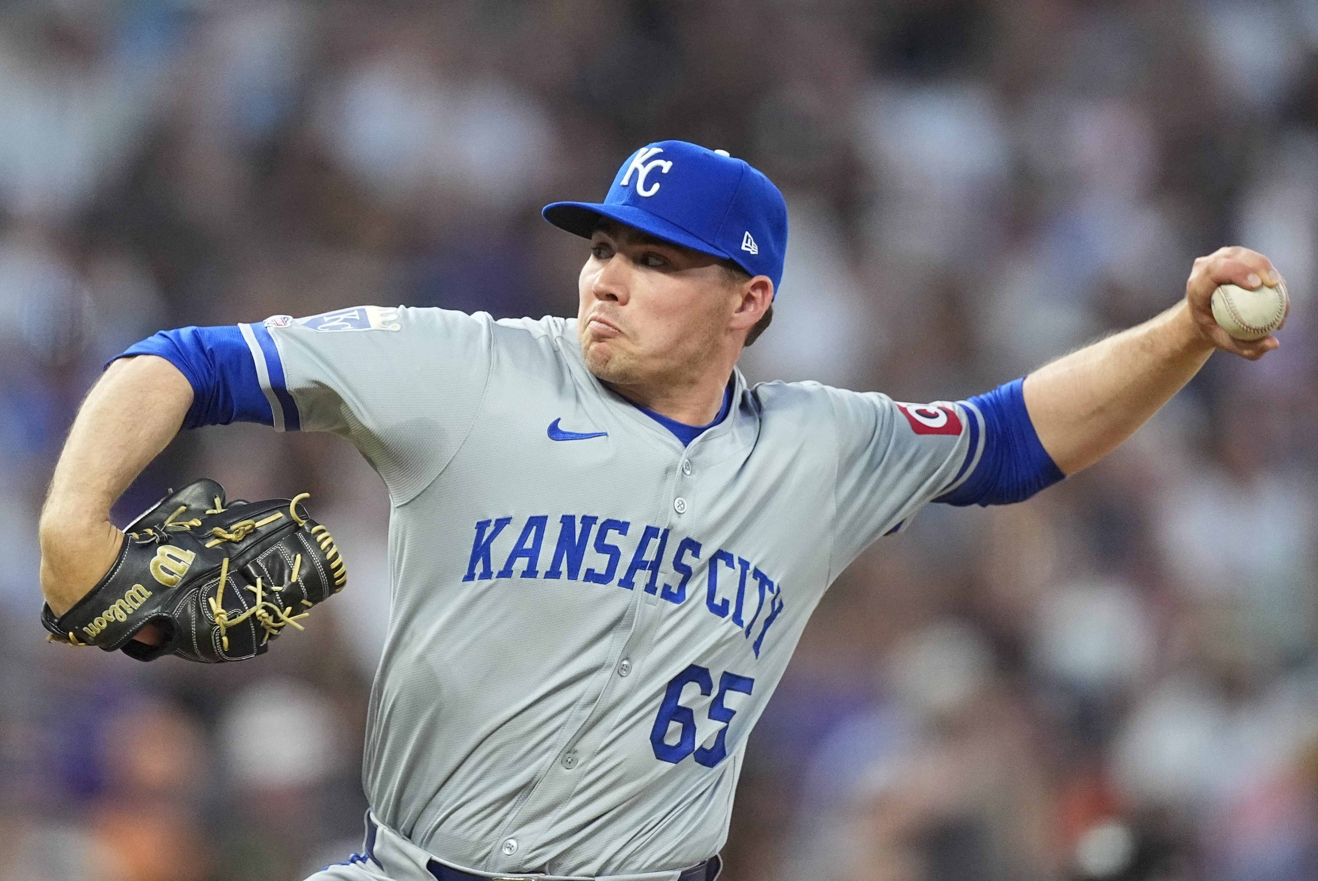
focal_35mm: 900
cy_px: 440
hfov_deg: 2.3
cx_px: 659
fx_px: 32978
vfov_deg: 1.5
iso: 5000
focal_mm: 600
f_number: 4
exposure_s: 1/1600
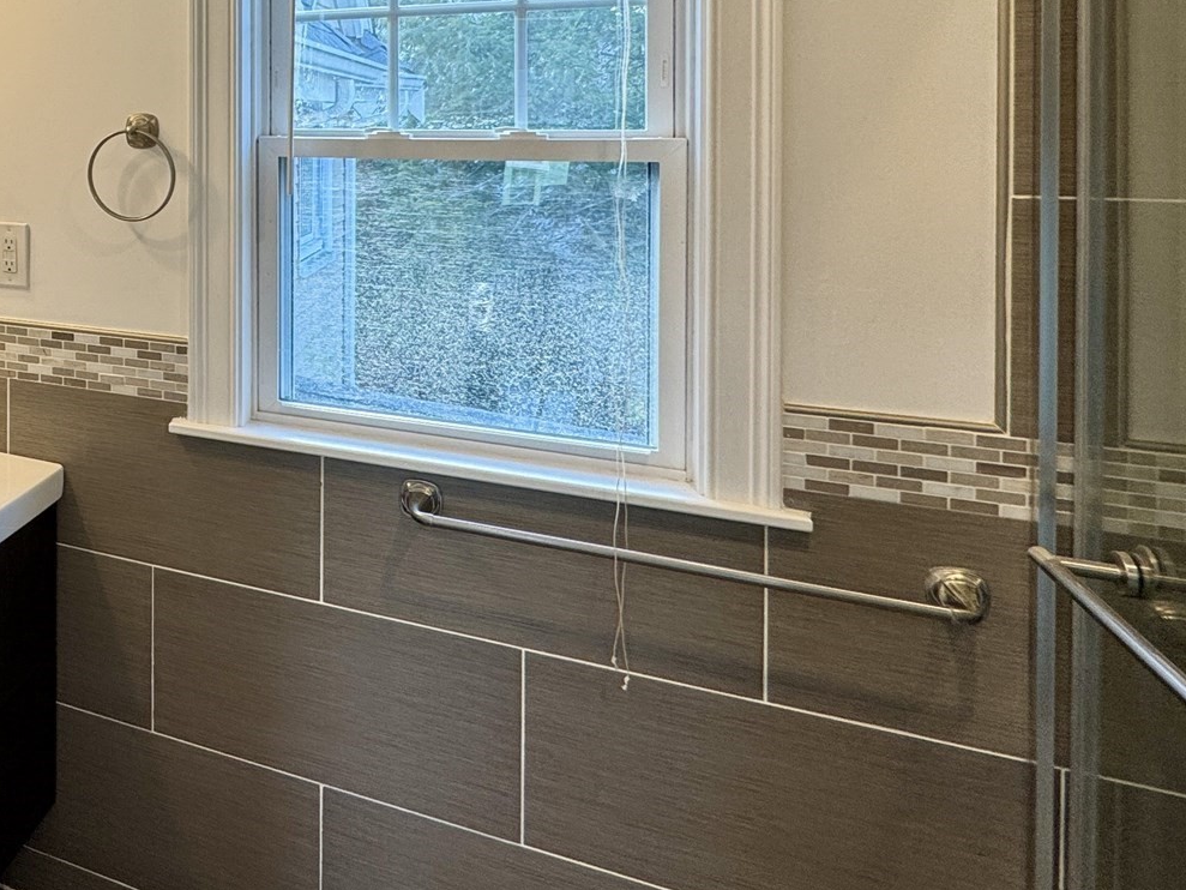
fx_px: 994
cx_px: 54
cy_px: 127
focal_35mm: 29
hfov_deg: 51.8
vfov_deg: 44.8
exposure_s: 1/120
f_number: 2.2
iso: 100
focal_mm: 2.22
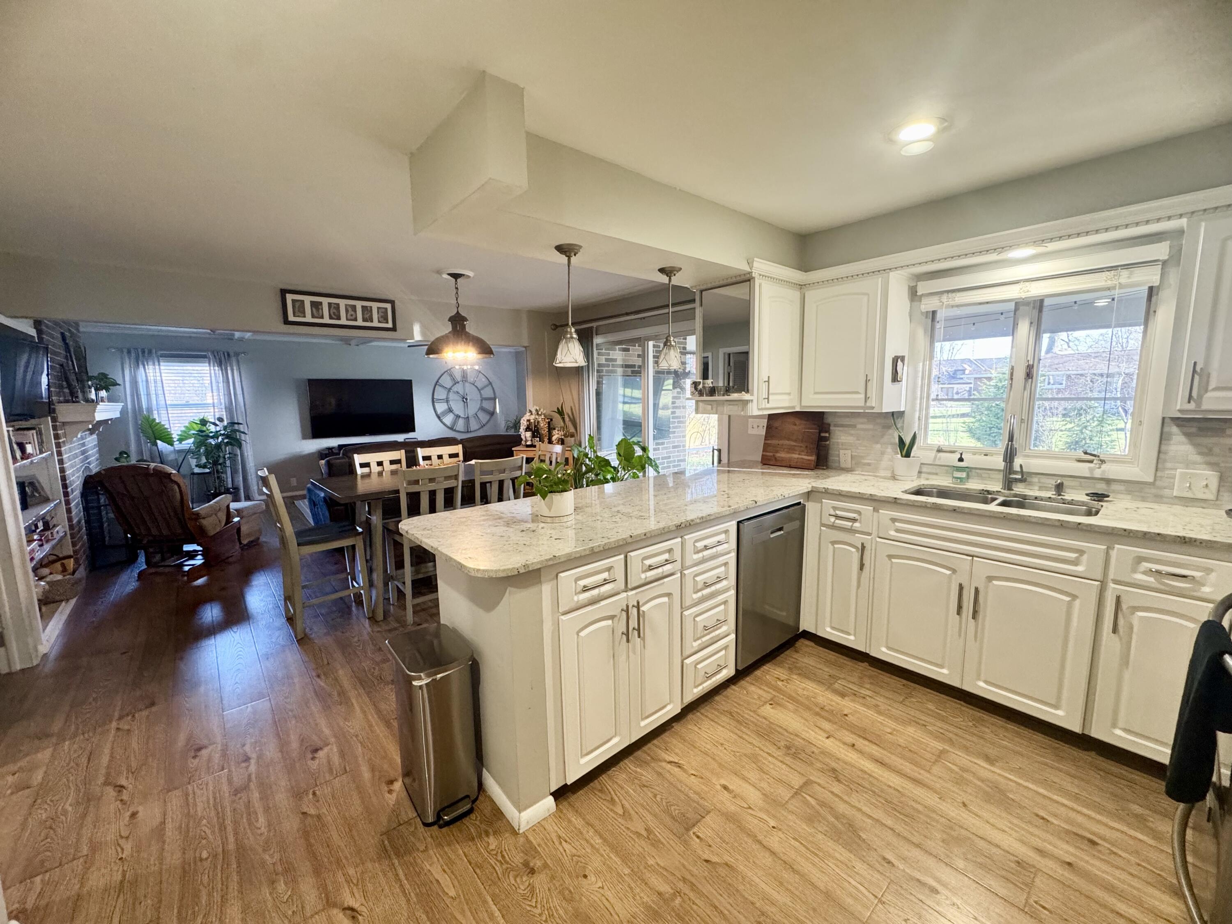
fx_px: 498
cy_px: 462
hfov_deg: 102.1
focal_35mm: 14
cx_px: 616
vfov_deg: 85.7
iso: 320
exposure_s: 1/60
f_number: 2.2
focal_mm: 2.22
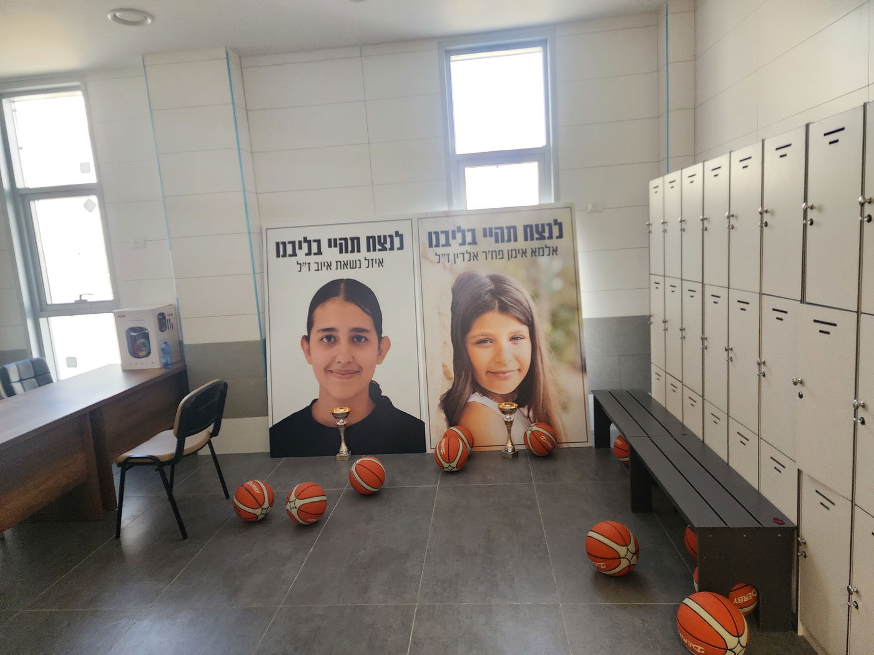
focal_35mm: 23
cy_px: 328
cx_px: 437
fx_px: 581
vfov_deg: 58.9
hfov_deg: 73.9
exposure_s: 1/100
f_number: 1.8
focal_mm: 6.4
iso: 800
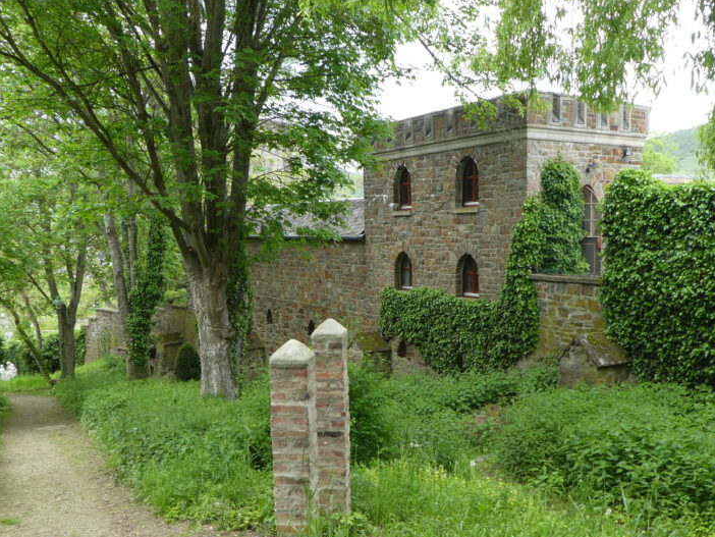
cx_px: 406
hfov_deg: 52.4
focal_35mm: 35
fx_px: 723
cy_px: 324
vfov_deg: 40.5
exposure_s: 1/60
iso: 80
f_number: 3.3
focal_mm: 4.3
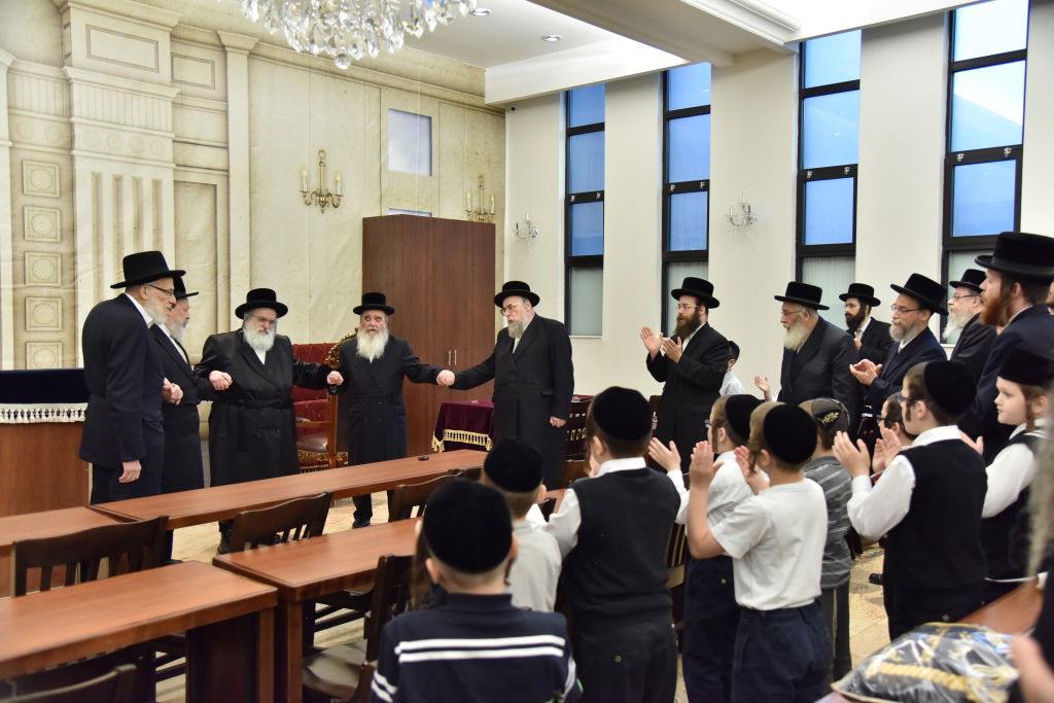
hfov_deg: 58.7
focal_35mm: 32
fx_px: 937
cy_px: 352
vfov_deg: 41.1
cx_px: 527
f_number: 4
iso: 1600
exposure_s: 1/320
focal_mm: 32
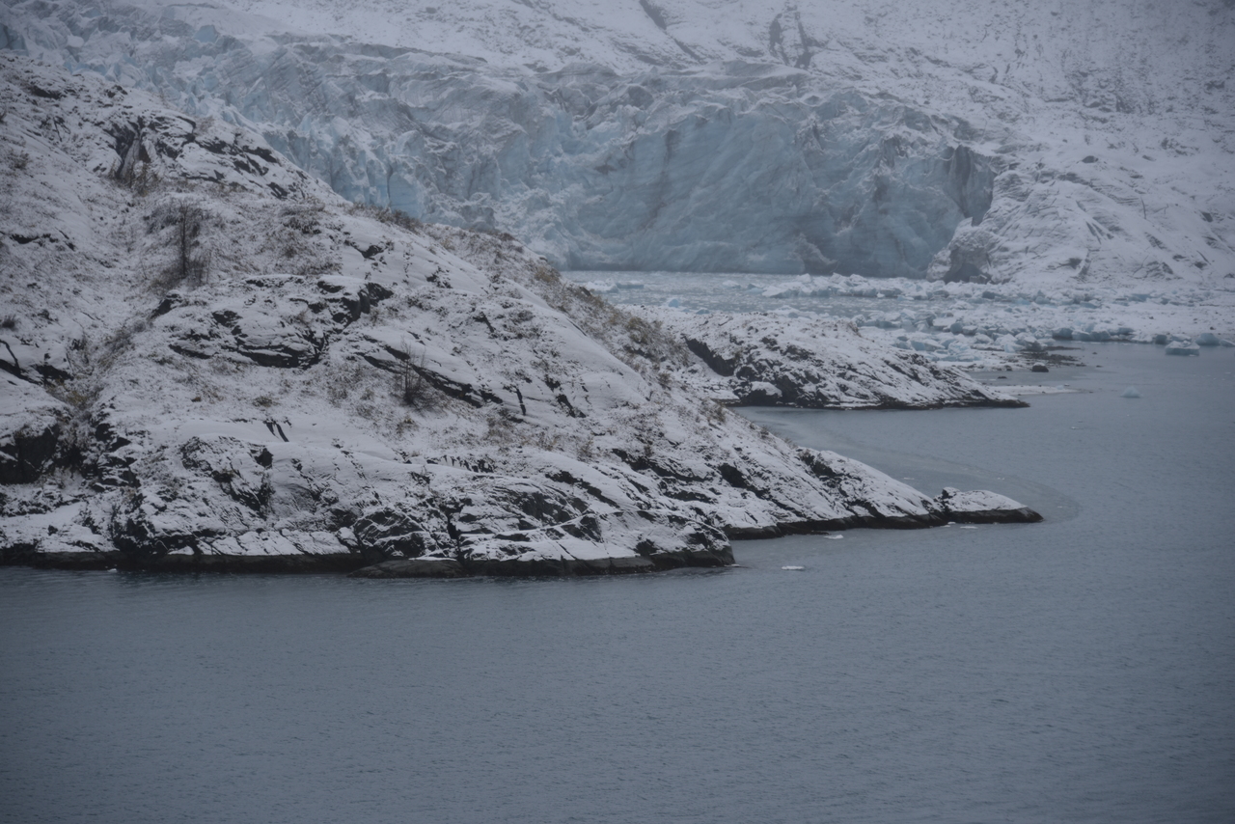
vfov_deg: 9.5
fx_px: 4975
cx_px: 618
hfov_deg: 14.2
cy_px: 412
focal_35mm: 145
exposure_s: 1/320
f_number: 5.6
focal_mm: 145
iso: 140
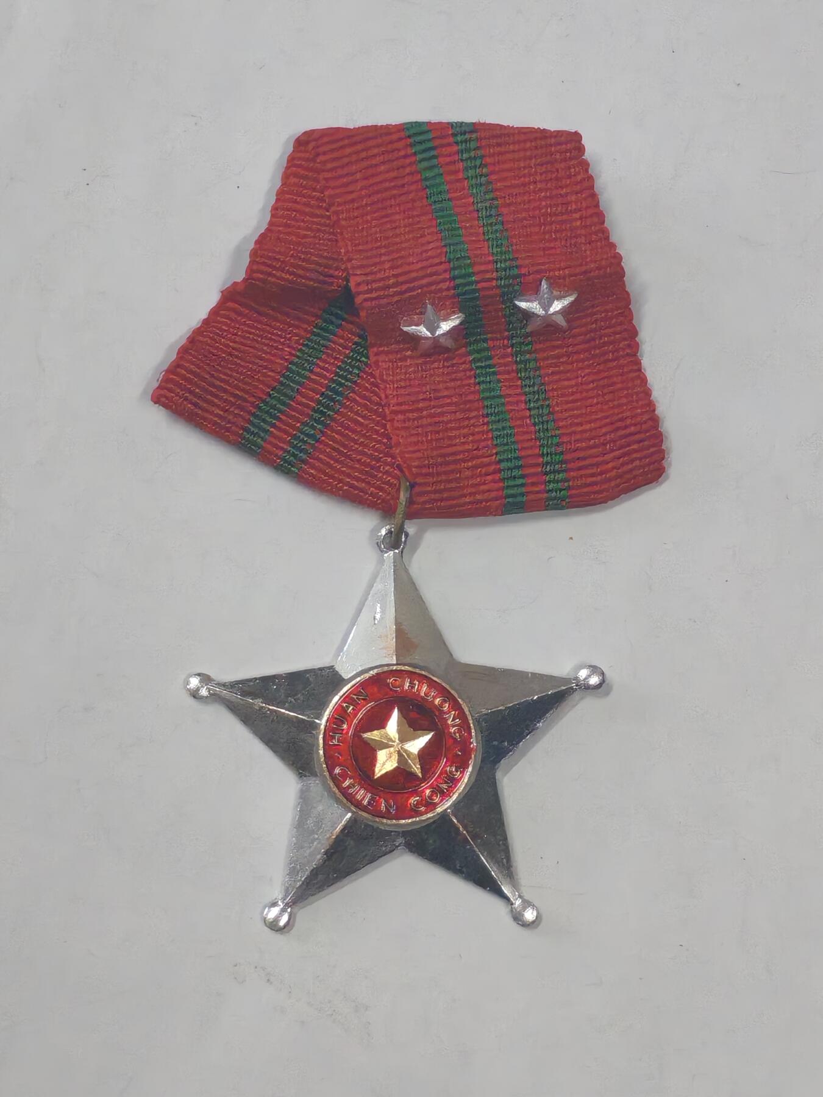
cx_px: 412
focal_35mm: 98
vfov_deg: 20.0
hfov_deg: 15.1
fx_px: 3107
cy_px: 548
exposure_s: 1/50
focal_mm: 5.52
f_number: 1.95
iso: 640
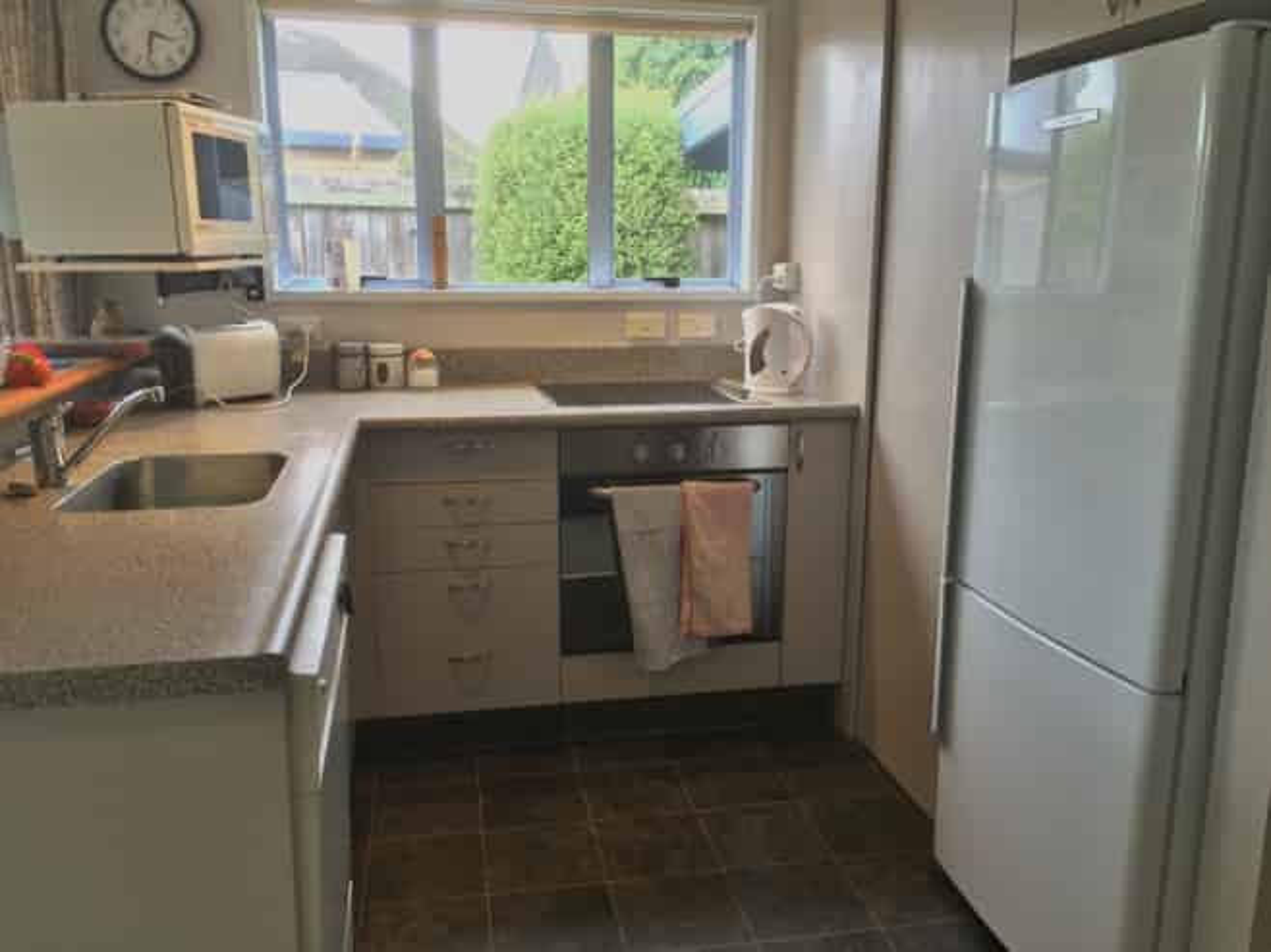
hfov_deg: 61.7
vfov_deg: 48.2
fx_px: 1064
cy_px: 476
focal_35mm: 29
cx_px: 636
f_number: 2.2
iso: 50
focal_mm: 4.15
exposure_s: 1/30
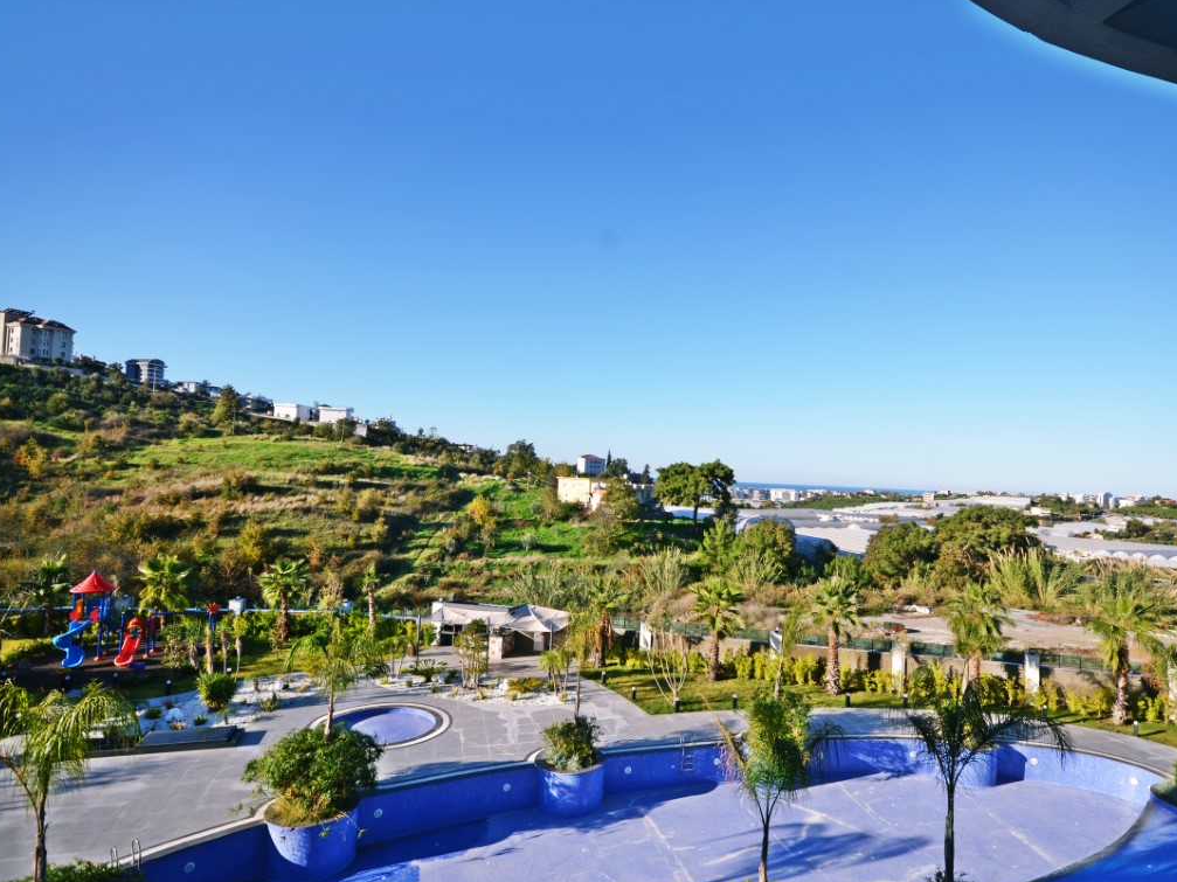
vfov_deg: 62.1
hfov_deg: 77.1
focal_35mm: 22
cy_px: 444
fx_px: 733
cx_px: 669
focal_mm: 13
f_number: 8
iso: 100
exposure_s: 1/250
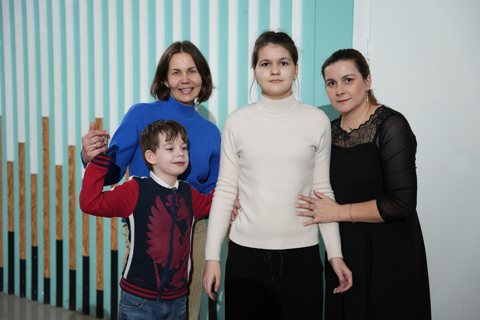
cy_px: 160
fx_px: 681
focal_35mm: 51
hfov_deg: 38.8
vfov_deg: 26.4
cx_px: 240
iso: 800
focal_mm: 51.1
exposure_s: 1/160
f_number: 3.2
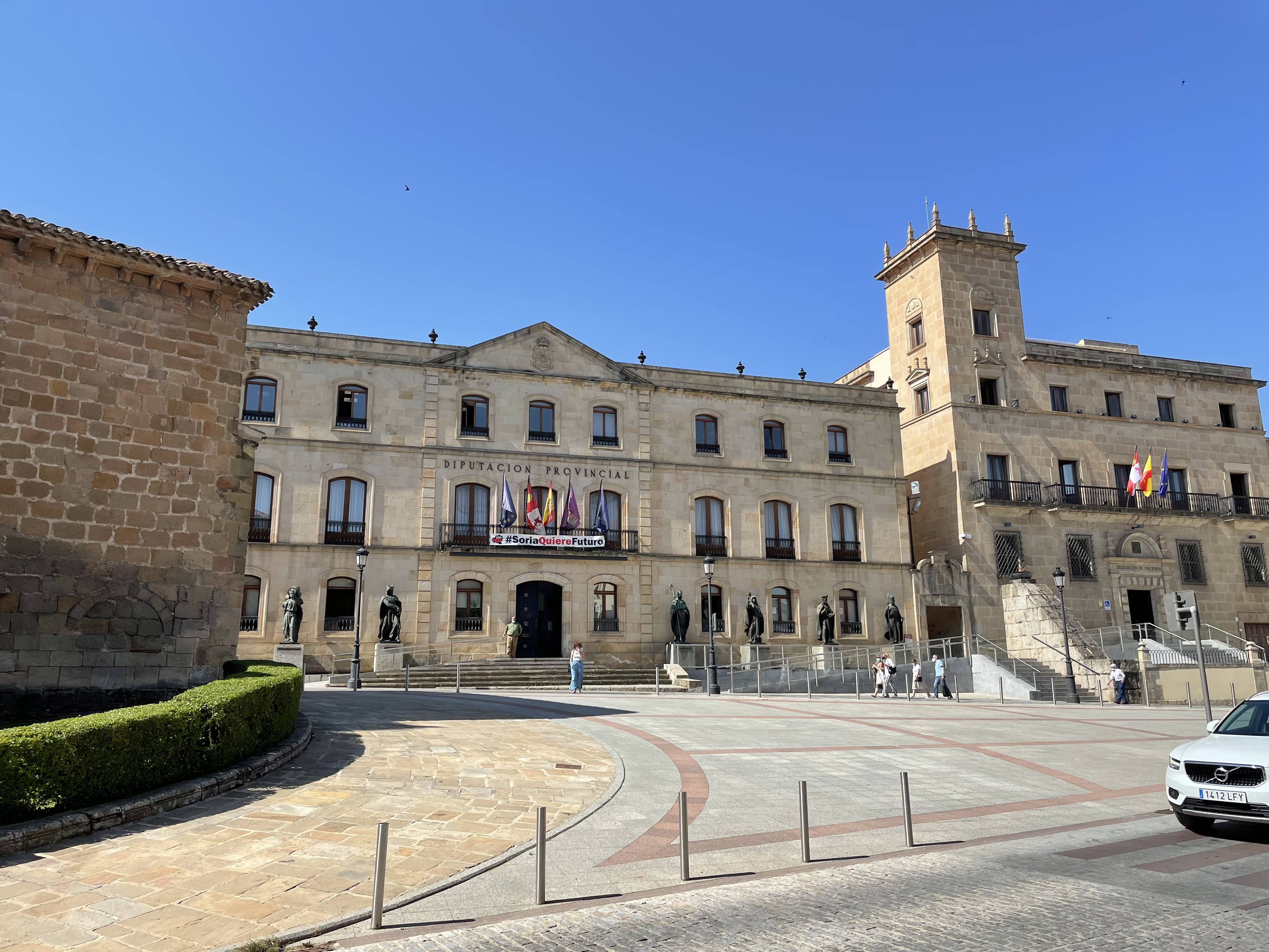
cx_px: 634
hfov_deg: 67.3
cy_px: 476
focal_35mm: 26
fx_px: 953
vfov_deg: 53.1
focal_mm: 4.2
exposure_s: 1/2882
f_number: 1.6
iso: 32
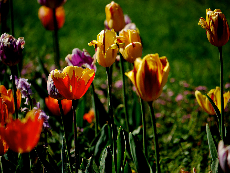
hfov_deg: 3.5
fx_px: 3716
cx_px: 109
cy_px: 90
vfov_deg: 2.7
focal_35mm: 559
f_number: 5.4
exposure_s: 1/800
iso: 200
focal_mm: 264
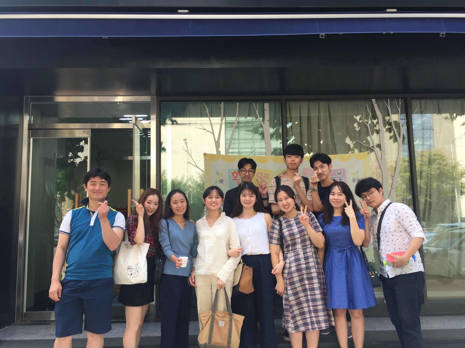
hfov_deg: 61.7
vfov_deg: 48.2
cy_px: 174
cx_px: 232
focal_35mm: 29
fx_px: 390
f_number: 2.2
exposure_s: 1/196
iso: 32
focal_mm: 4.15
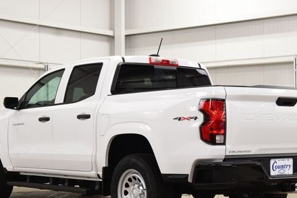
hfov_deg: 25.4
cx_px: 155
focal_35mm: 80
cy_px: 141
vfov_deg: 17.0
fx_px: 660
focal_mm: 36
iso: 720
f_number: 7.1
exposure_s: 1/30
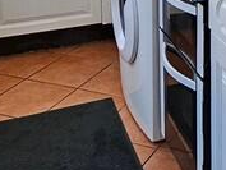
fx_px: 490
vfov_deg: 17.9
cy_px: -70
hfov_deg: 23.6
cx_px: 275
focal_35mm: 75
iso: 125
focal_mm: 2.2
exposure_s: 1/71
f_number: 2.2
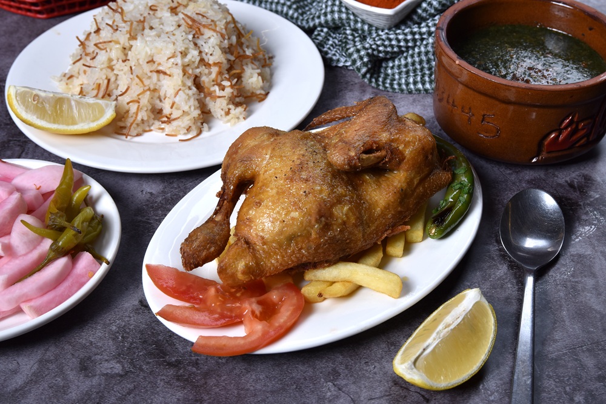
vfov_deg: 23.4
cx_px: 303
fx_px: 976
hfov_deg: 34.5
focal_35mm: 58
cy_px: 202
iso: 200
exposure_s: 1/125
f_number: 10
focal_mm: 58
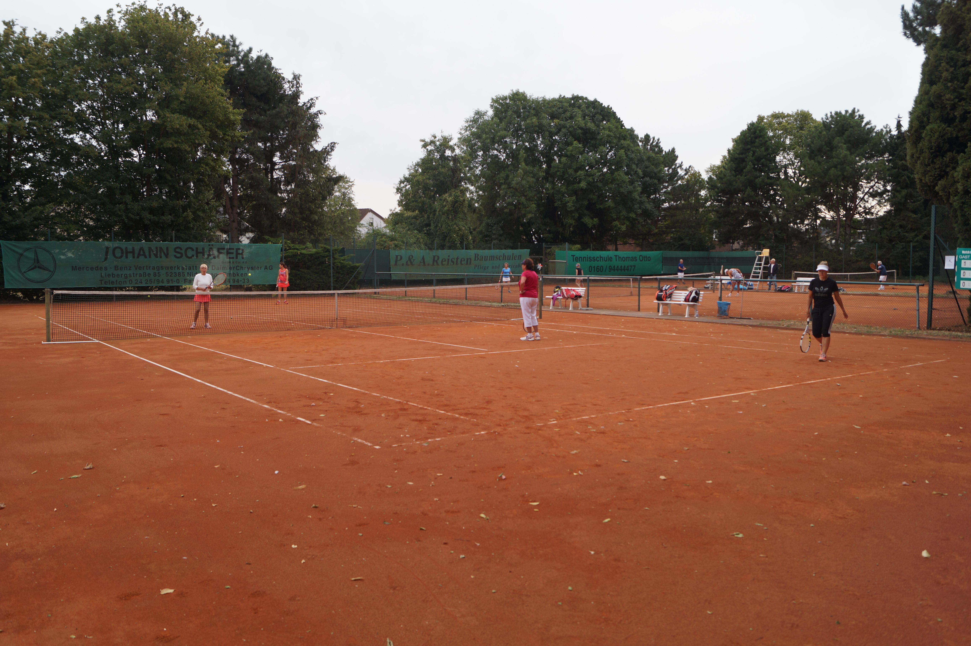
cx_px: 486
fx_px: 728
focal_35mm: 27
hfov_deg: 67.4
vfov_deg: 47.9
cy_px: 323
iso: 100
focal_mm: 18
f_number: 4.5
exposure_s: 1/200
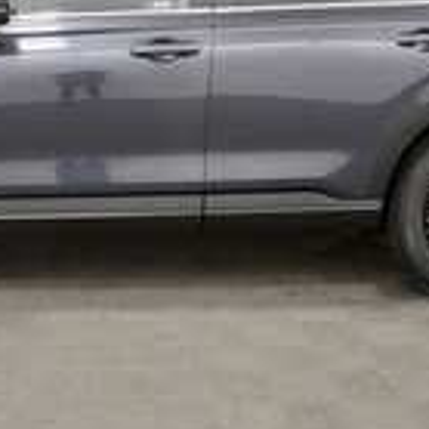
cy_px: 91
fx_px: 925
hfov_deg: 25.9
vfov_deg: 25.7
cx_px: 130
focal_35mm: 66
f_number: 5.6
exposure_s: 1/125
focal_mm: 18
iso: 1100
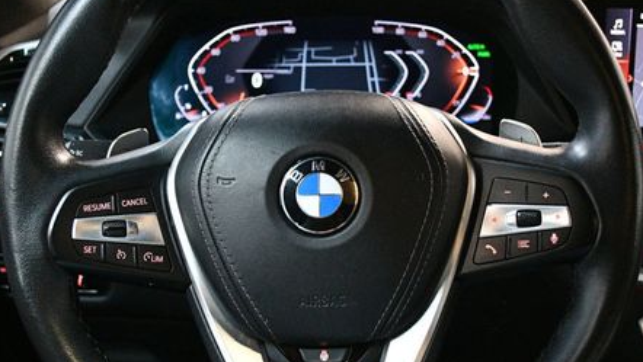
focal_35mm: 50
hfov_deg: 41.3
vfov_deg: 24.0
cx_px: 332
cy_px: 201
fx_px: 853
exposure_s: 1/60
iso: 5600
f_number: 4
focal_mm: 22
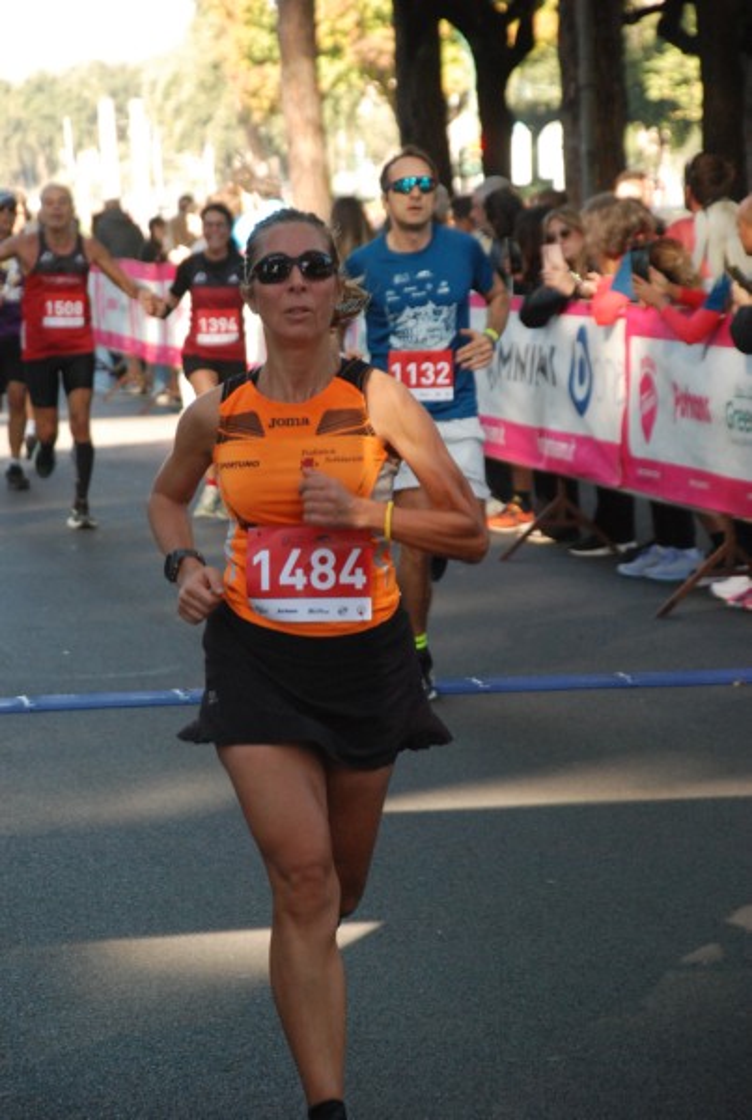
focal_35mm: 142
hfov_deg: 9.7
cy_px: 560
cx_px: 376
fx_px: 4442
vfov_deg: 14.4
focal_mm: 95
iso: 1000
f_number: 5.6
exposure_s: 1/320
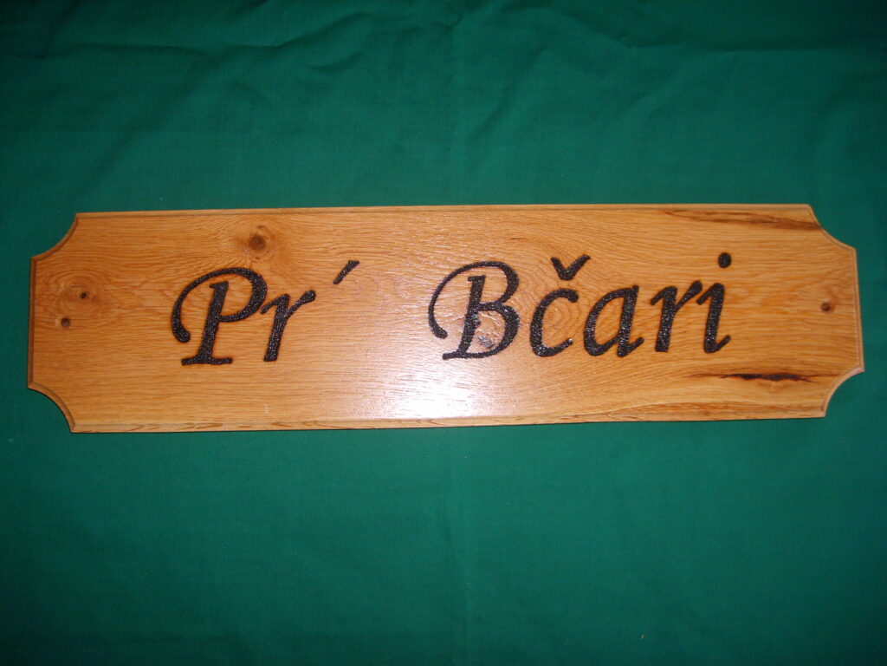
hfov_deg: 52.6
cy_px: 333
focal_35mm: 35
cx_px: 444
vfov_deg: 40.7
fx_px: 897
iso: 100
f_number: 2.8
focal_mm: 5.8
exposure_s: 1/45
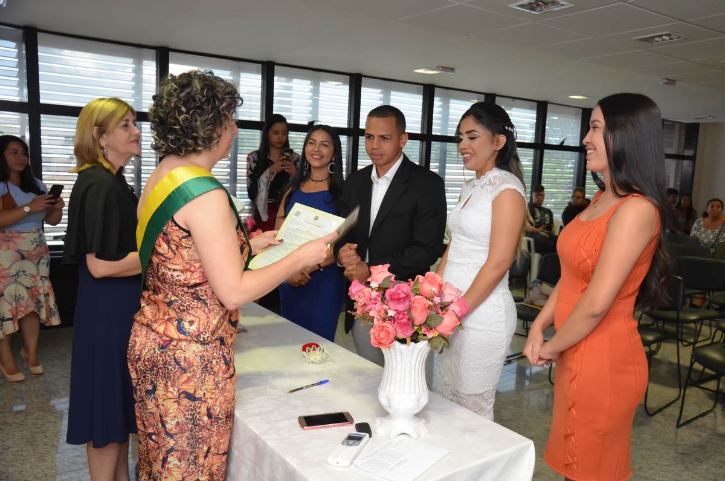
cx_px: 362
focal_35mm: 32
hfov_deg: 59.6
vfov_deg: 41.5
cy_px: 240
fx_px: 633
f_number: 4
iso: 1600
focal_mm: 21
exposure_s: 1/60
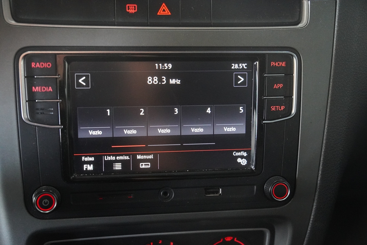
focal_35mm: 52
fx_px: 535
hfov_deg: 37.8
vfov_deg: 25.8
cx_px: 184
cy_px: 122
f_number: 2.8
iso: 6400
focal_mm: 35
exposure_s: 1/160
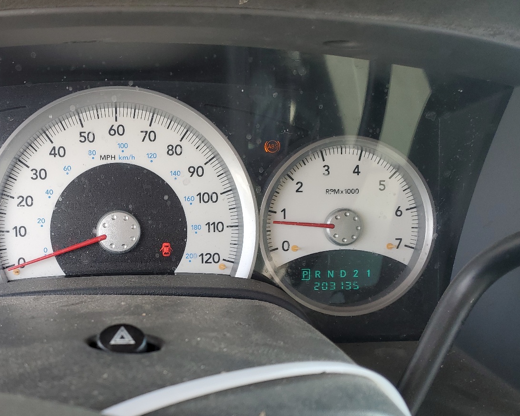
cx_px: 145
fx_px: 570
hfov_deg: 47.6
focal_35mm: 37
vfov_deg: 39.7
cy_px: 271
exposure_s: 1/185
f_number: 1.5
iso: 50
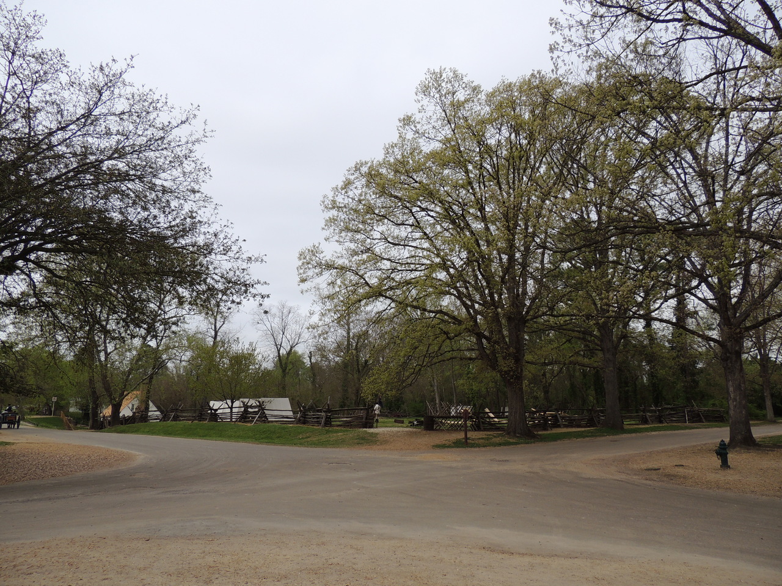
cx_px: 391
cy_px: 293
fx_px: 542
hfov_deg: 71.6
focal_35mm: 24
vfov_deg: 56.8
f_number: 3
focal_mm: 4.3
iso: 100
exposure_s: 1/1250
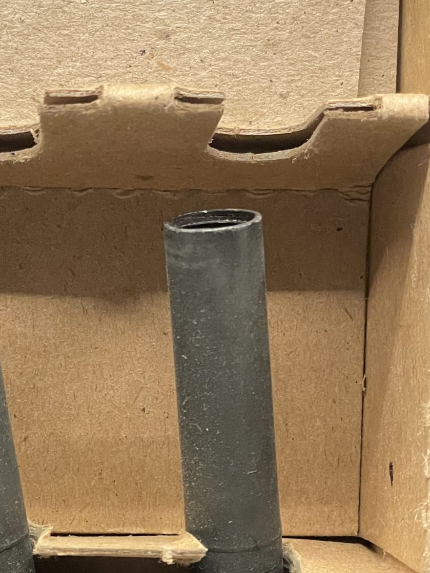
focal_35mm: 119
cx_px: 9
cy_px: 532
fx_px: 1971
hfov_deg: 12.3
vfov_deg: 16.3
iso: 250
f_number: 2
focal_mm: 6
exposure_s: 1/60
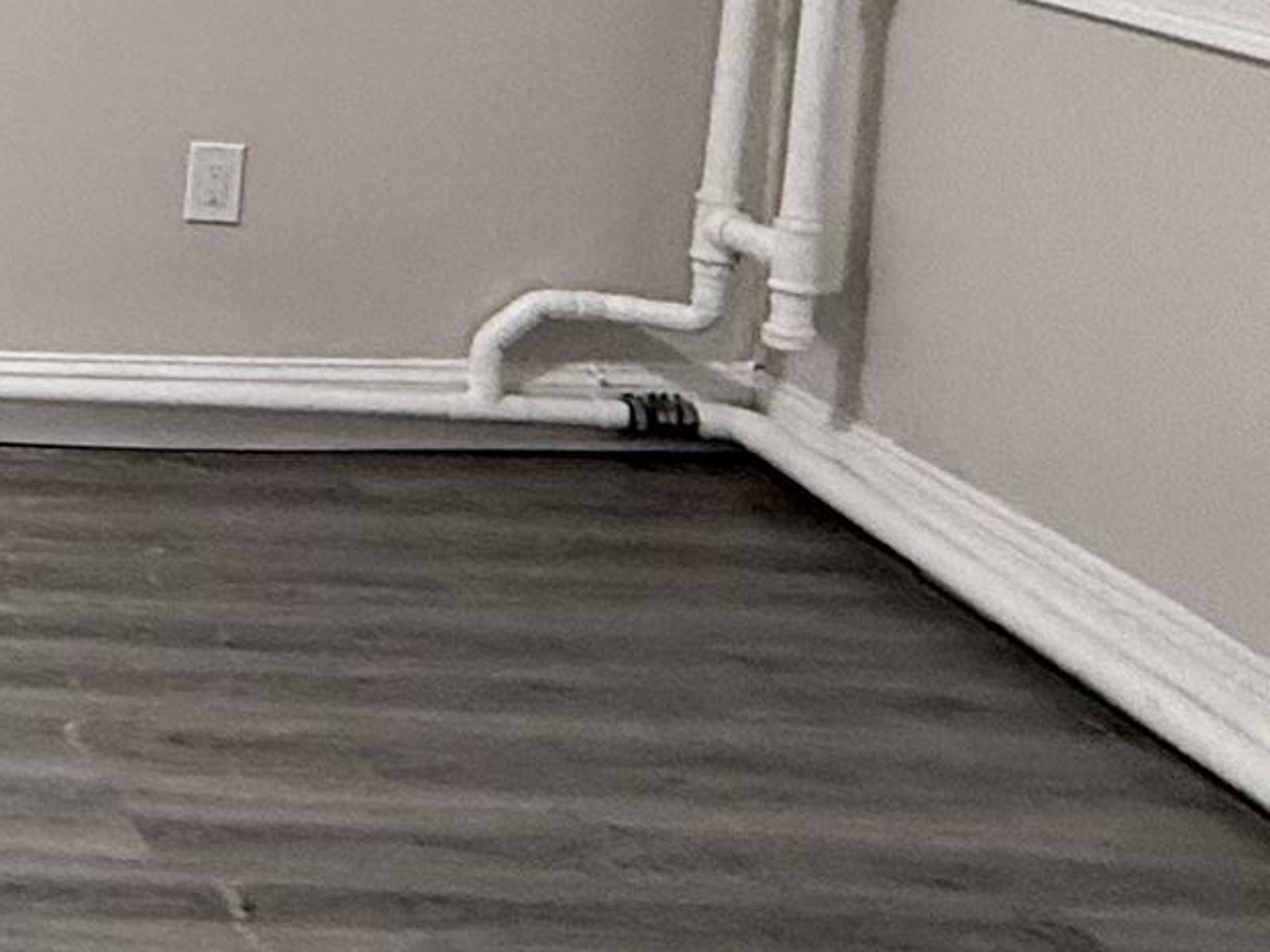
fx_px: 2531
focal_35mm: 69
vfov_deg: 20.4
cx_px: -883
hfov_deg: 21.2
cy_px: -69
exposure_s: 1/60
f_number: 2.2
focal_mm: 2.22
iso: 250
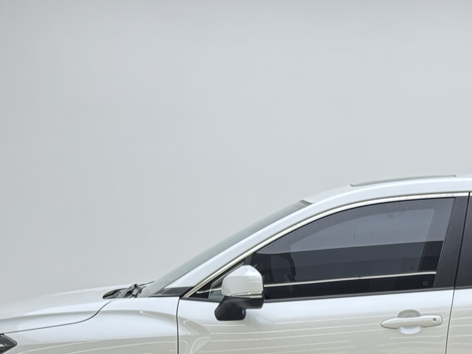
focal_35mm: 114
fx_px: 1554
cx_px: 387
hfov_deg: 17.1
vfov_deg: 12.8
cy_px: 368
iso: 64
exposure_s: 1/243
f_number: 1.78
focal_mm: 6.76
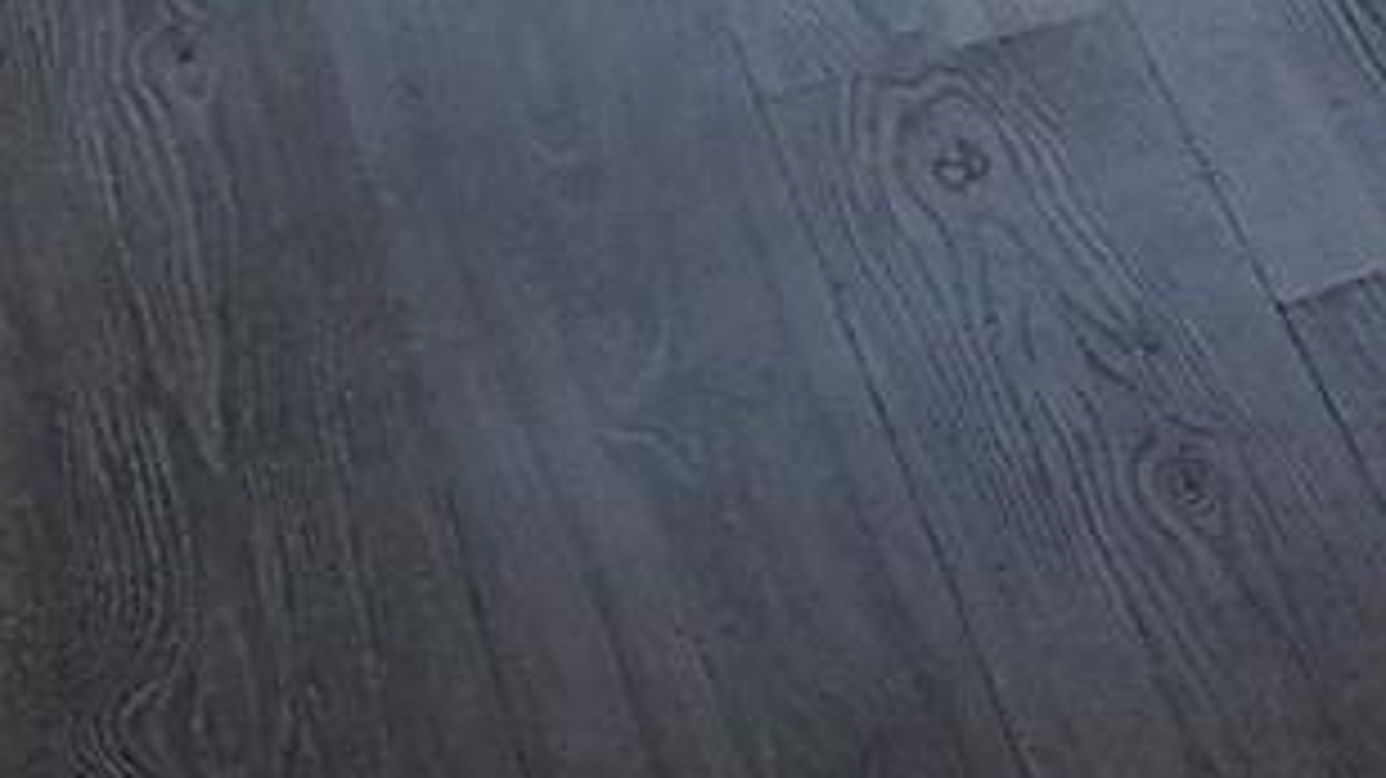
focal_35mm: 136
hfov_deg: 14.2
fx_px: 4996
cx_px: 2367
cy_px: -1767
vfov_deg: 7.5
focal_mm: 5.23
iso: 50
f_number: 1.8
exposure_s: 1/120
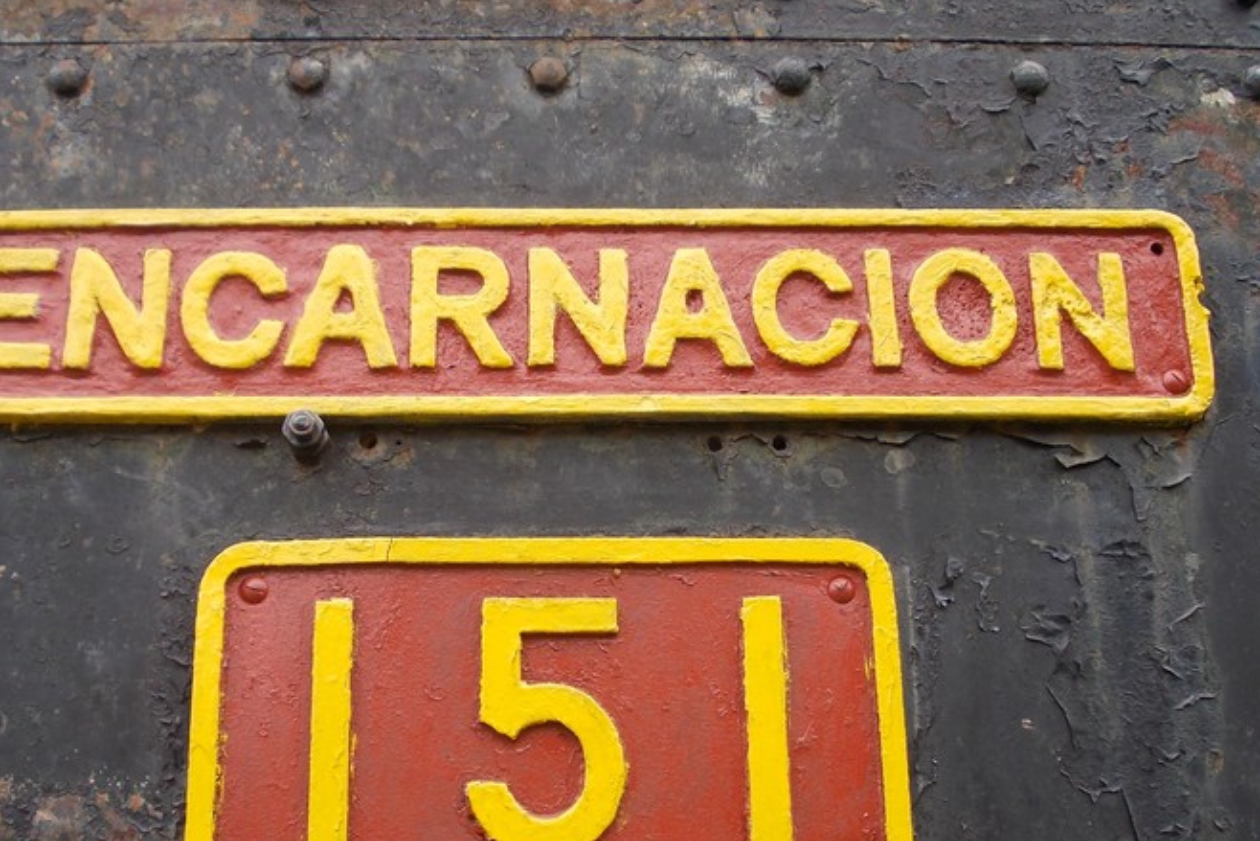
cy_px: 533
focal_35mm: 46
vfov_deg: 29.1
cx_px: 548
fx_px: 1610
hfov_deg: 42.6
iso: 80
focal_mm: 5.3
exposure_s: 1/100
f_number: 3.1
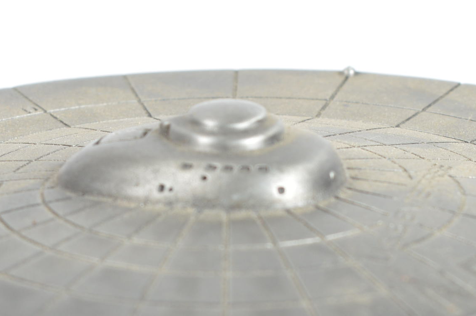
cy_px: 216
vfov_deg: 6.3
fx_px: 2884
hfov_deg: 9.4
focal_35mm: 218
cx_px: 199
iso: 200
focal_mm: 55
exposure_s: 1/160
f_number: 10
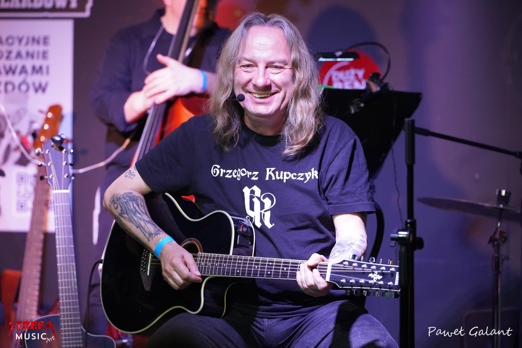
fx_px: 2320
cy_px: 174
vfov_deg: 8.6
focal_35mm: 160
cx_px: 261
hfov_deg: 12.8
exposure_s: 1/200
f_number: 4
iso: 6400
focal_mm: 160
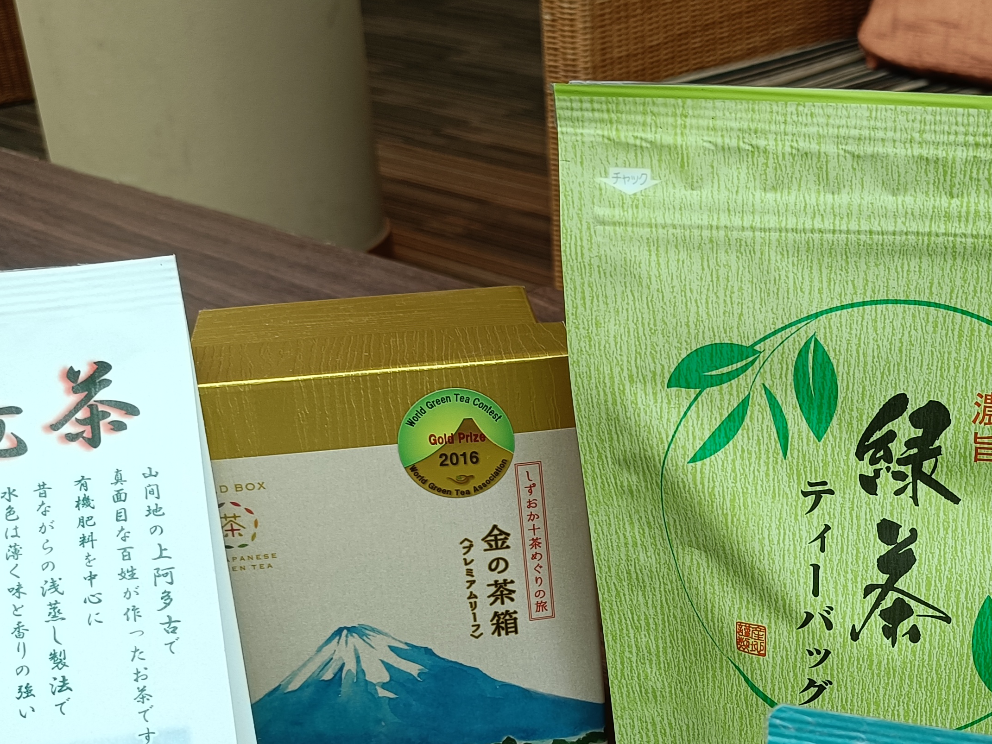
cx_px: 803
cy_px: 629
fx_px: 1548
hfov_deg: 34.4
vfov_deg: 26.4
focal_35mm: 54
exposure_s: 1/60
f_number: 1.7
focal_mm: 4.7
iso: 160
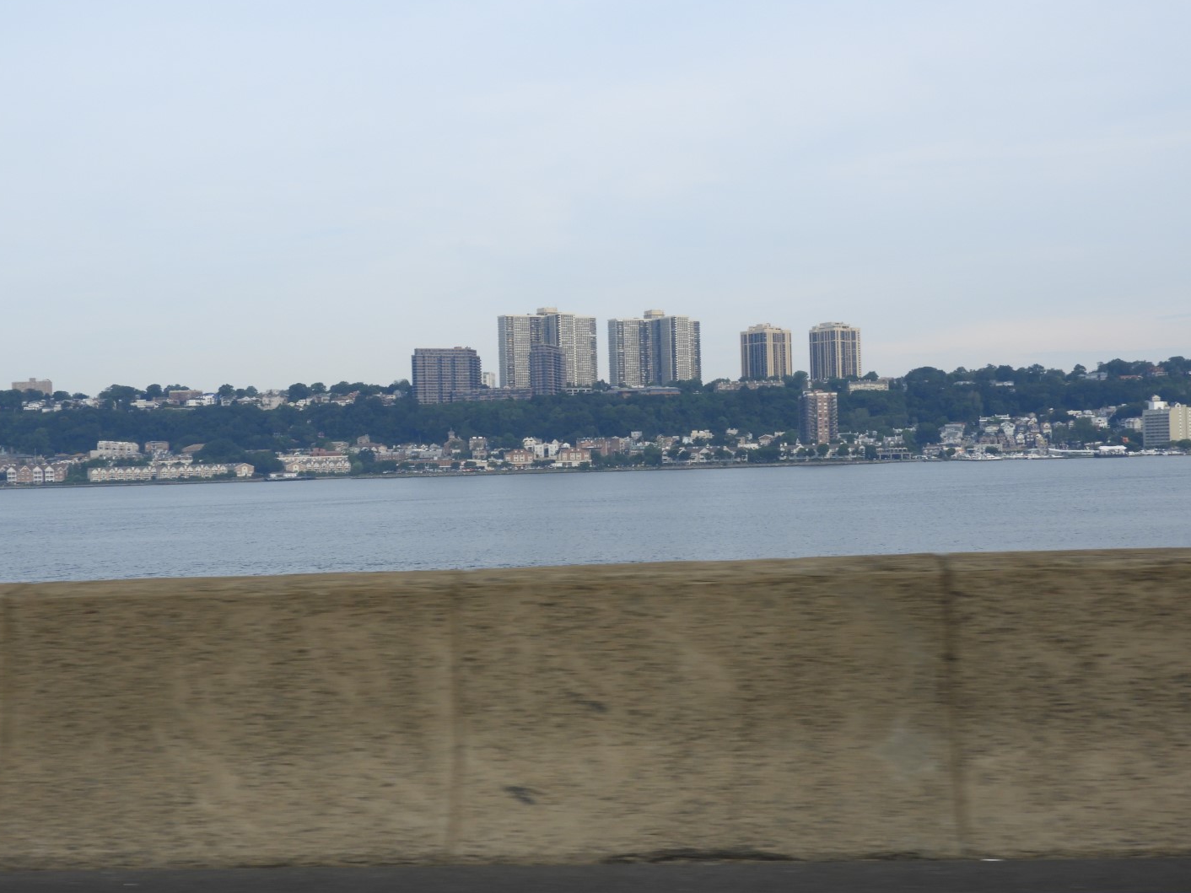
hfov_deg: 37.5
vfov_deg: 28.6
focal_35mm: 51
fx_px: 1755
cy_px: 446
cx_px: 585
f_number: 4
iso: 100
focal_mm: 9
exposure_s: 1/640
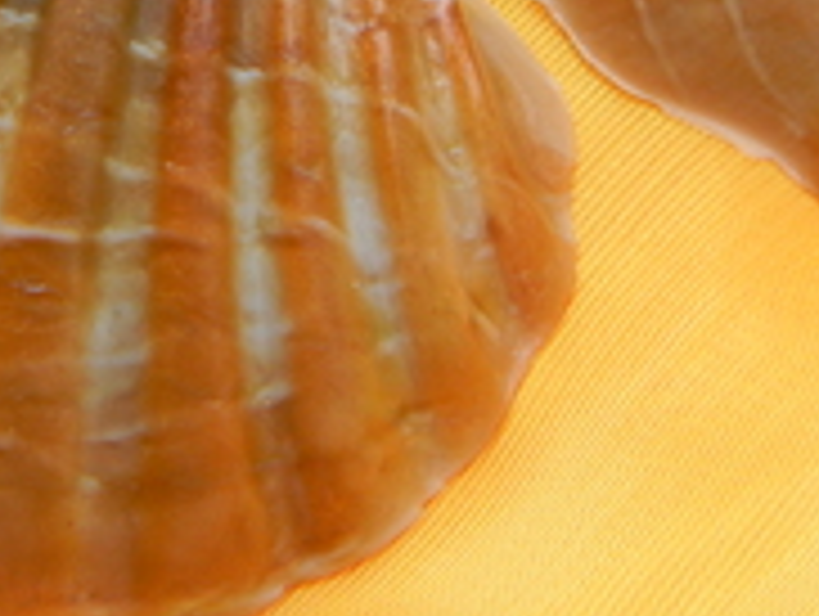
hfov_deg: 7.9
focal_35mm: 251
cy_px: -173
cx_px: 495
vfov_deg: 5.9
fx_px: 5946
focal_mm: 15.1
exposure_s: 1/44.6
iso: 80
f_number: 4.5
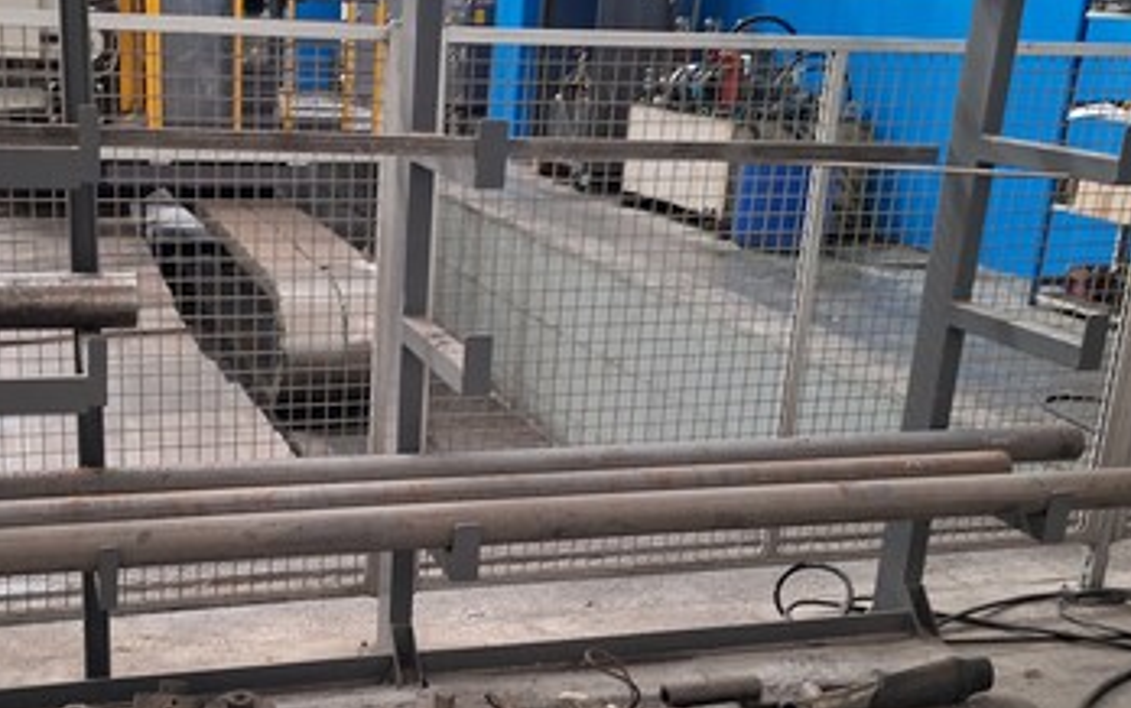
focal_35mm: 42
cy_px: 409
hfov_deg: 46.4
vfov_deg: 30.5
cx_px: 367
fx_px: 1295
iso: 250
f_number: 1.8
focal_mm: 5.54
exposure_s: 1/25
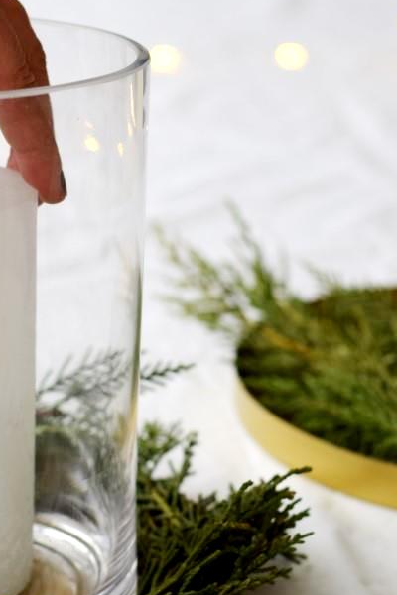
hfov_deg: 10.7
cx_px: 76
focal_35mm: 128
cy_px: 320
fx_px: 2117
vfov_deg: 16.0
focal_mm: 50
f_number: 3.5
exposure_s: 1/40
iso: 125
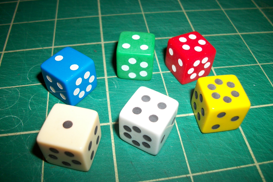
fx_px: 258
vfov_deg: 38.8
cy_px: 99
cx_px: 137
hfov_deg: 55.8
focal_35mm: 34
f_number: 2.9
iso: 80
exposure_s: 1/60
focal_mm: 5.7
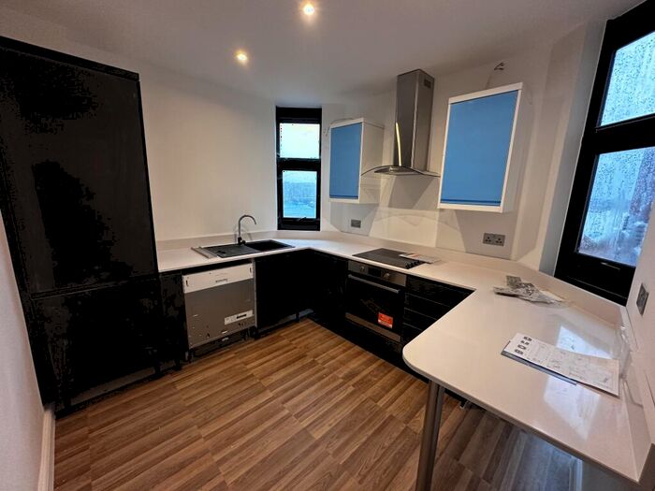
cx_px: 328
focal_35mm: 14
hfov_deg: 102.1
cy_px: 246
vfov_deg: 85.7
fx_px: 265
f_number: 2.2
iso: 320
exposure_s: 1/50
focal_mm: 2.22
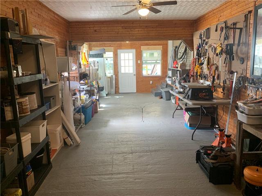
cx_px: 131
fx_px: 197
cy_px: 98
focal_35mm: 26
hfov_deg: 67.3
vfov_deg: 53.1
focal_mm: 4.25
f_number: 1.8
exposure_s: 1/60
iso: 125
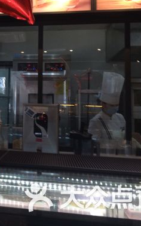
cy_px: 71
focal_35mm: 57
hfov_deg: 21.0
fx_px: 351
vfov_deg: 35.3
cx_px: -35
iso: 64
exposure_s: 1/100
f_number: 2.2
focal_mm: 4.15
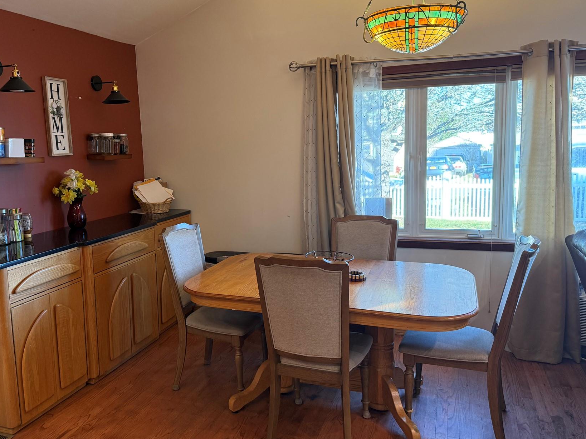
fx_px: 508
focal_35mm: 30
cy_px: 215
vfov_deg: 46.8
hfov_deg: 59.3
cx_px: 225
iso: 200
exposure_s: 1/60
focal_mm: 6.76
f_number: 1.78
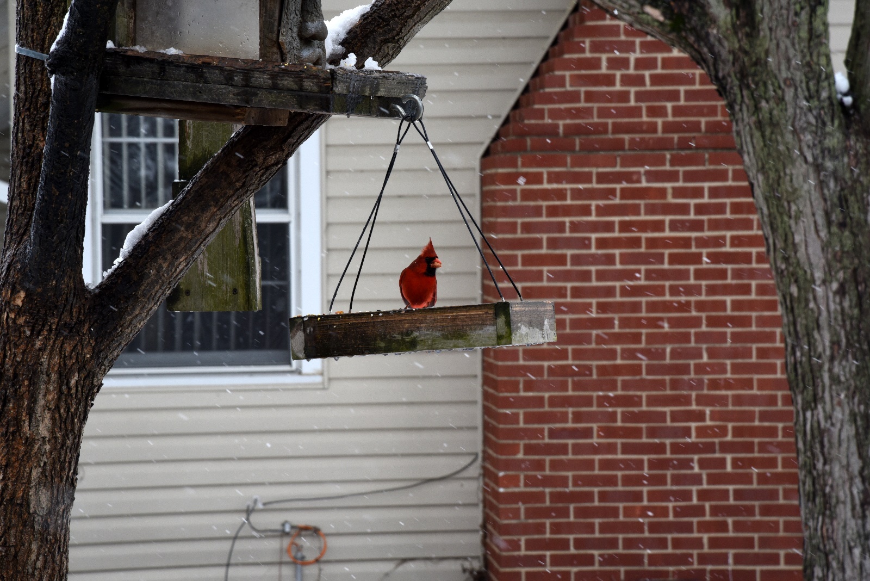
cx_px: 435
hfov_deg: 17.1
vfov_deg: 11.4
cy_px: 290
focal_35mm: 120
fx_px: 2901
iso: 800
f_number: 13
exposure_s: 1/250
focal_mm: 120
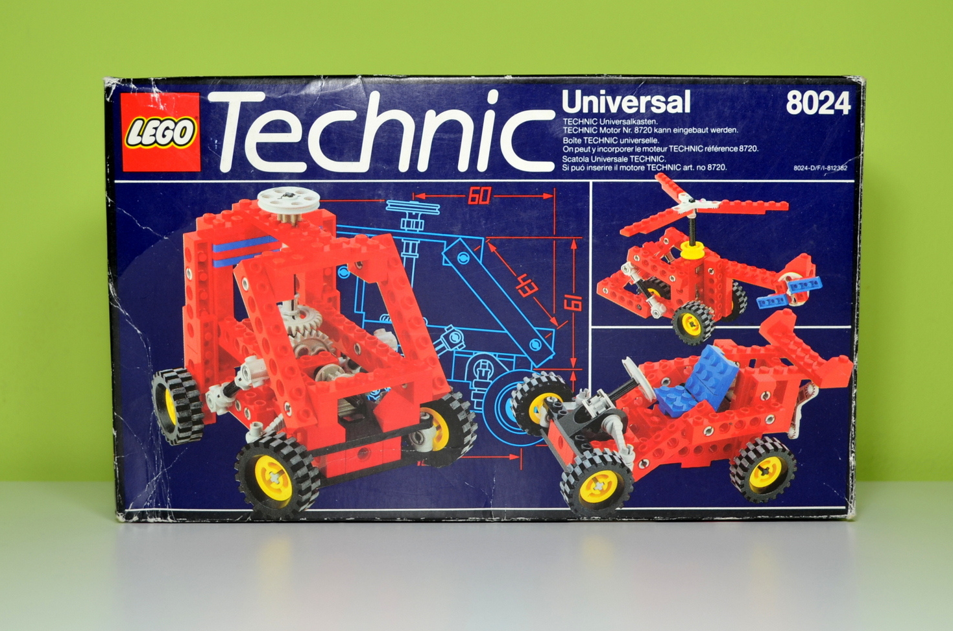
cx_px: 482
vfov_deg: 27.4
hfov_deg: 40.4
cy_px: 314
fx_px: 1294
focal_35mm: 49
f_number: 5
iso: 125
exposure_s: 1/20
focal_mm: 30
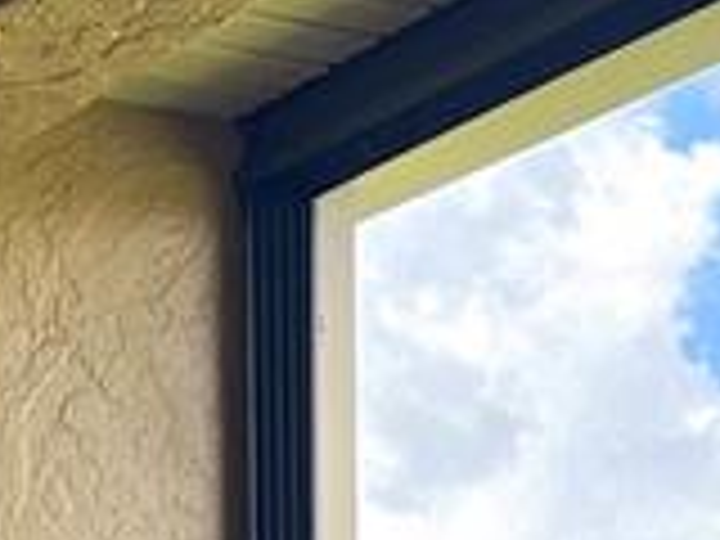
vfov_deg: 8.0
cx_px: 220
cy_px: 1431
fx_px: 3453
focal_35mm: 166
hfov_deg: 11.9
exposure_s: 1/428
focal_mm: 5.1
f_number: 1.6
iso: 50
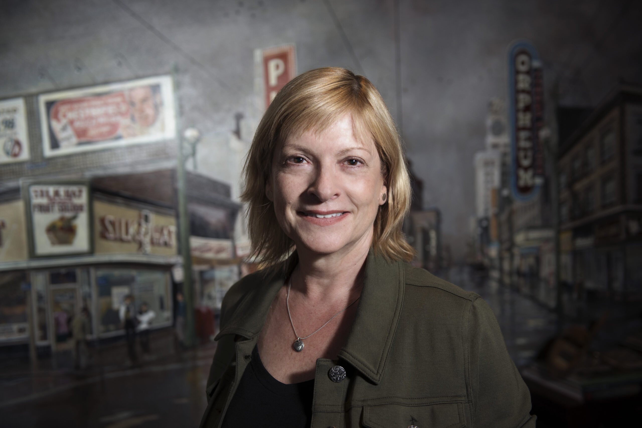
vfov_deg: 29.9
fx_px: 803
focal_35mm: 45
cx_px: 321
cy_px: 214
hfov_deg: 43.6
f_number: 3.5
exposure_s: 1/100
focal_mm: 45
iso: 320
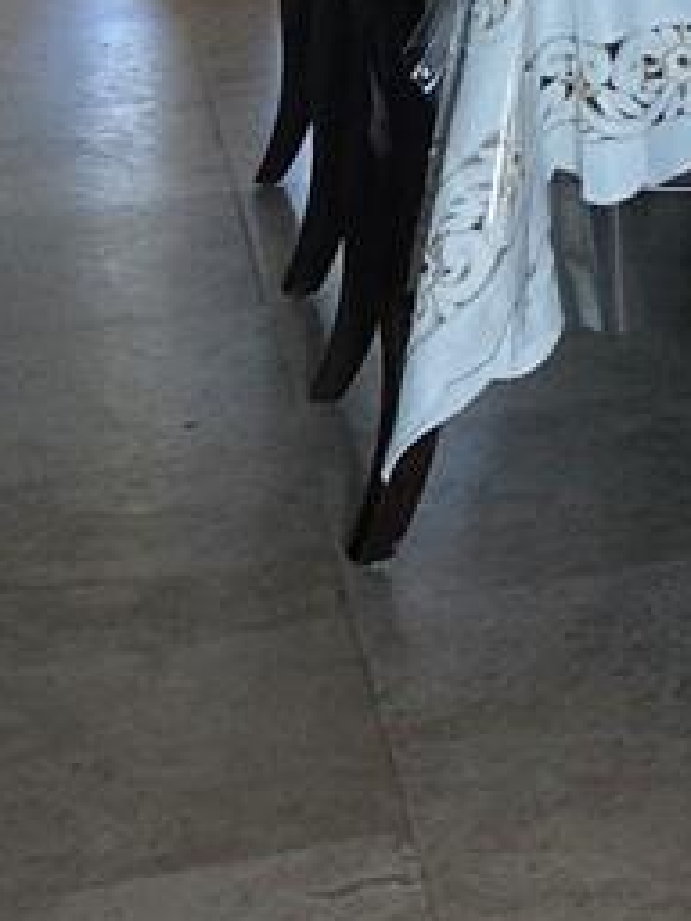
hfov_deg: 9.5
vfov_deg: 12.9
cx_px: 1458
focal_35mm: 144
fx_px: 3833
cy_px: -504
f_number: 1.8
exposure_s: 1/120
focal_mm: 5.4
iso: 1000
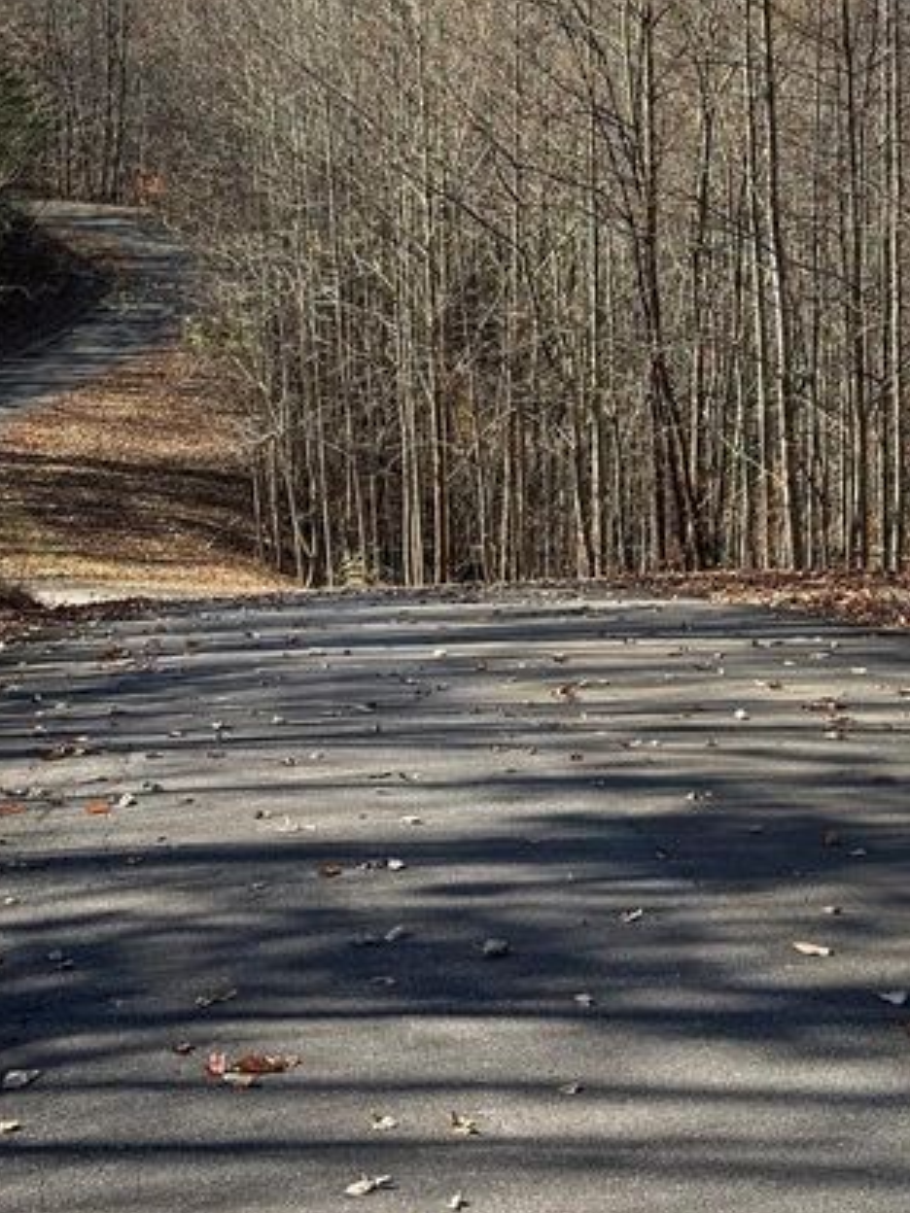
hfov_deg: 19.0
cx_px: 662
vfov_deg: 25.1
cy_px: 340
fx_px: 2699
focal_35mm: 77
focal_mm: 6.76
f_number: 1.78
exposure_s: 1/2273
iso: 64
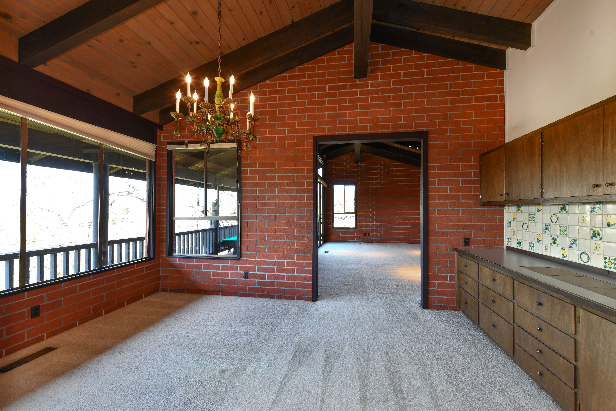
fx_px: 240
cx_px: 308
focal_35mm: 14
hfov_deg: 104.3
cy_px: 206
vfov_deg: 81.2
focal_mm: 14
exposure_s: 1/8
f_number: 8
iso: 160
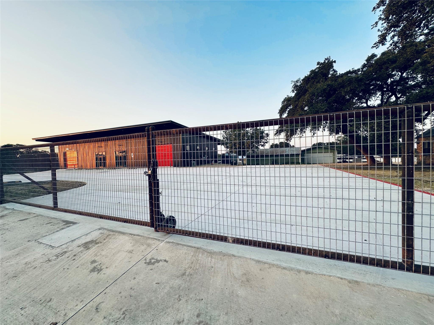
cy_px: 162
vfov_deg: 85.7
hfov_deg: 102.1
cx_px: 217
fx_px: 176
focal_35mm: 14
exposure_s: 1/191
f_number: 2.2
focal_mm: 2.22
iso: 40
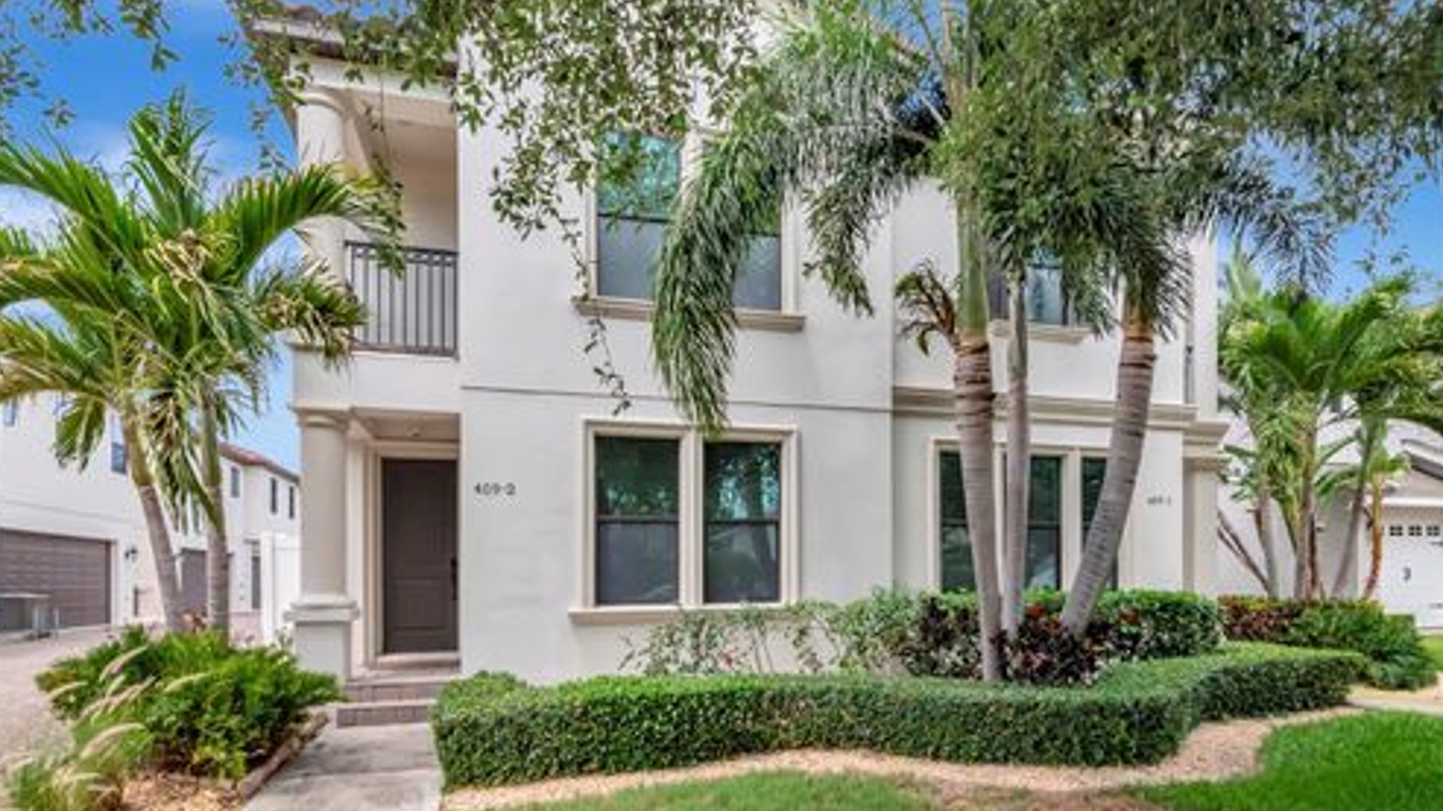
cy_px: 408
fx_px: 671
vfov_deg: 62.3
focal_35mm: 18
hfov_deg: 94.2
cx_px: 714
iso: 1250
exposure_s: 1/1600
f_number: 8
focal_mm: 11
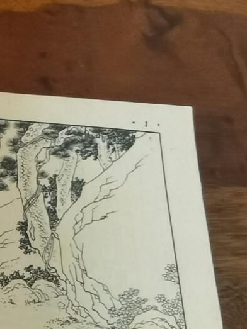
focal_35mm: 93
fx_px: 885
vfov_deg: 20.9
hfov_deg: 14.7
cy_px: 246
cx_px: -130
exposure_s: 1/33.3
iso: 160
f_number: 2.2
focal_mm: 2.26
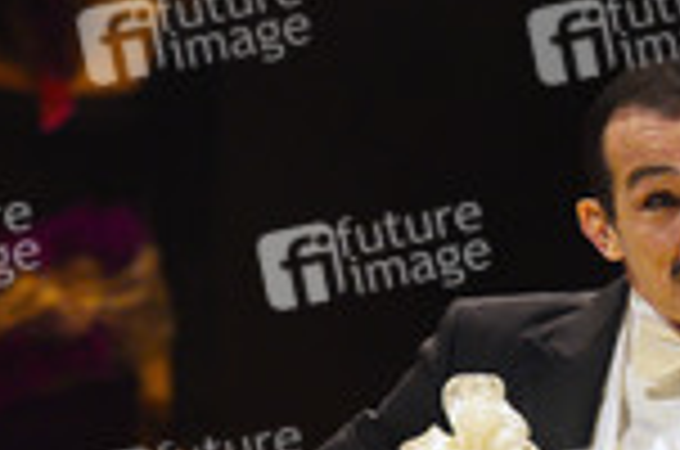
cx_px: 705
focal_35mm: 404
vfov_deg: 3.4
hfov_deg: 5.1
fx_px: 7615
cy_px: 594
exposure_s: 1/400
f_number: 4
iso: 1600
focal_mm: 135
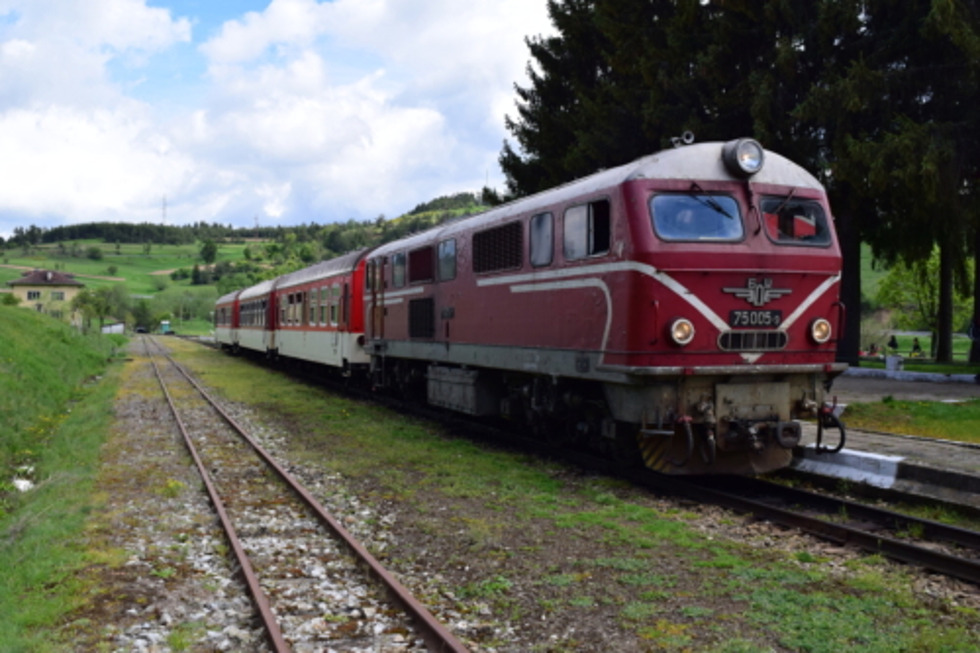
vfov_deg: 36.8
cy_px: 326
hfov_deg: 53.1
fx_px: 980
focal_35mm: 36
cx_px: 490
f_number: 9
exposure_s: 1/640
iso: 400
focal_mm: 24
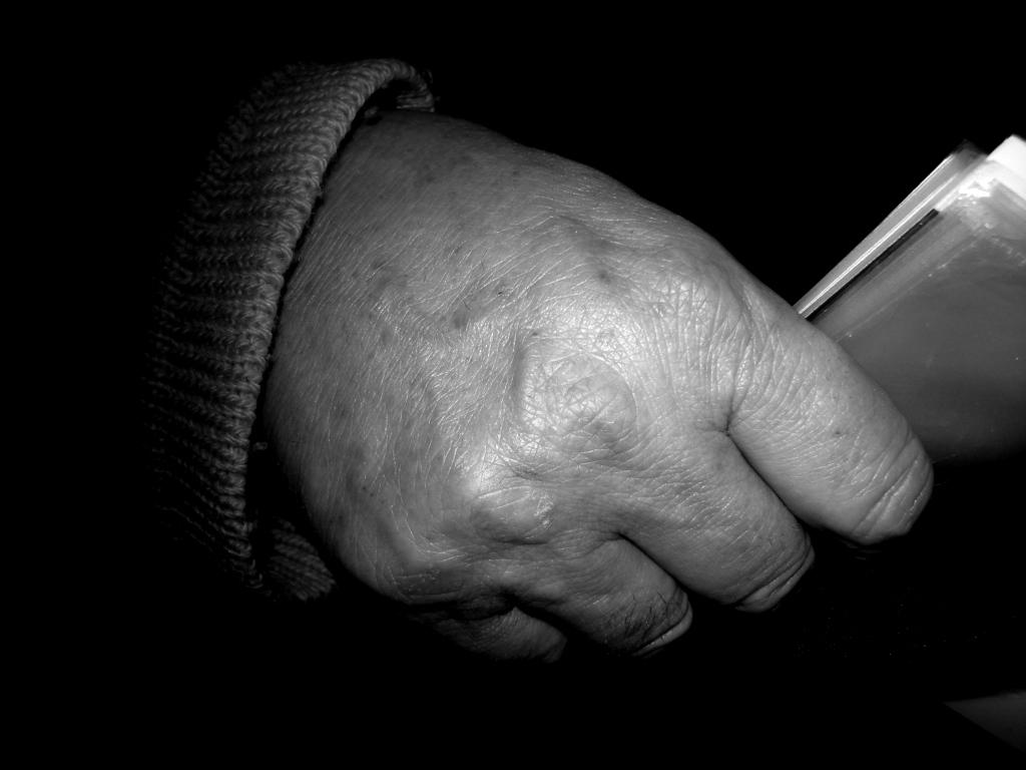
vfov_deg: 49.7
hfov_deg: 63.4
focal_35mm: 28
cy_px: 385
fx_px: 830
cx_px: 513
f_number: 5.6
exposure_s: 1/60
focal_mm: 4.7
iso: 64
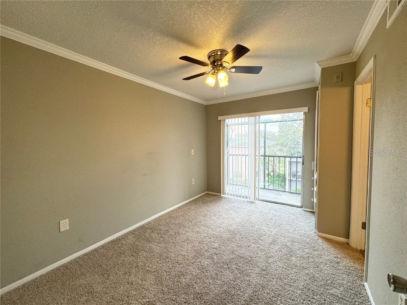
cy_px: 152
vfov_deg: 85.7
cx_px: 204
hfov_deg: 102.1
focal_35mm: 14
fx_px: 165
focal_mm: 2.22
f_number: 2.2
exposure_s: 1/120
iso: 200
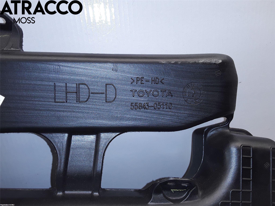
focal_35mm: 28
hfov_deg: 63.4
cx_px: 138
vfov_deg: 49.7
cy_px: 103
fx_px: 222
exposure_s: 1/100
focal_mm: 2.91
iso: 40
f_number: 1.9
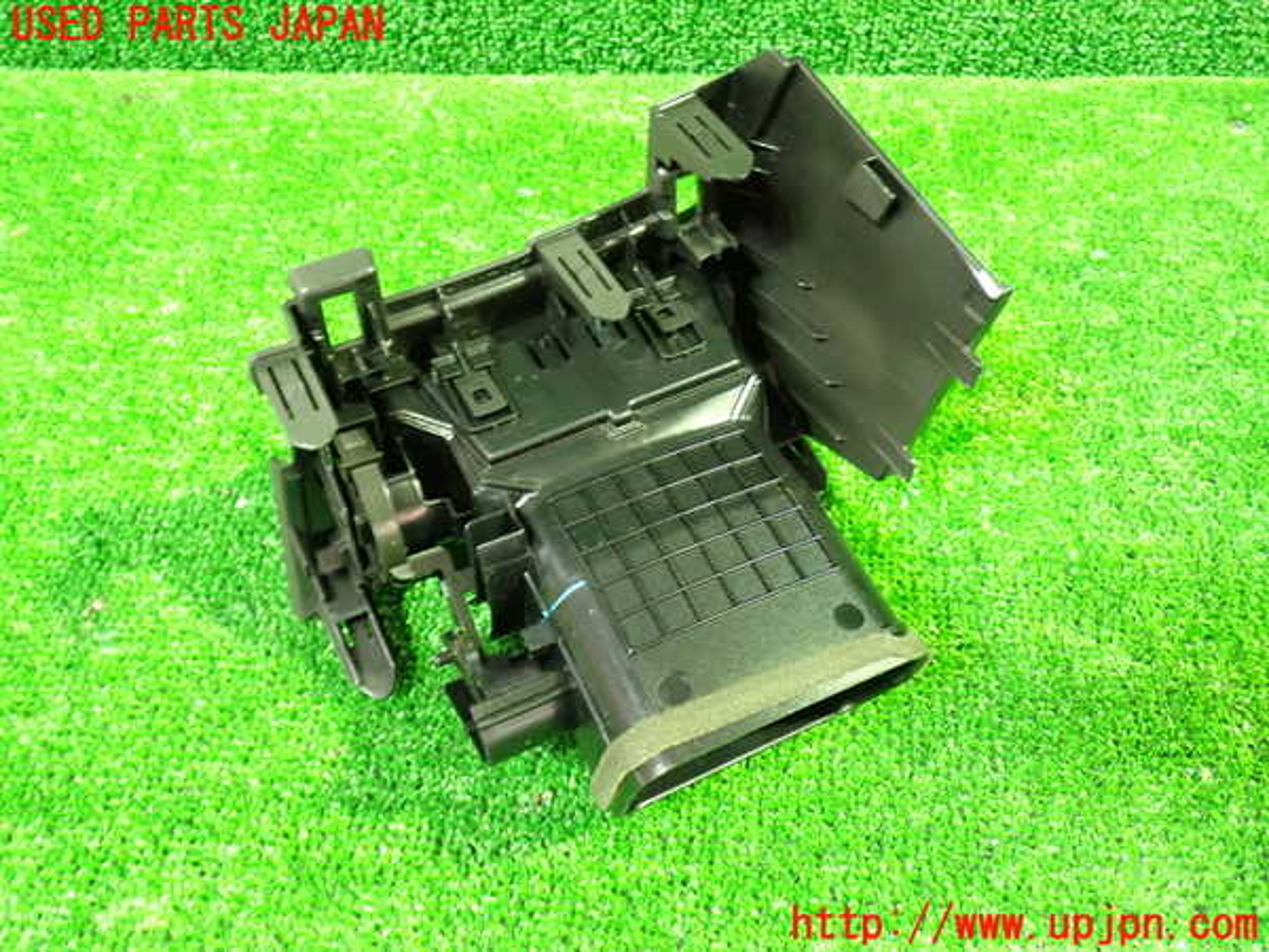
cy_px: 476
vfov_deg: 46.8
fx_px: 1100
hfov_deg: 60.0
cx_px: 634
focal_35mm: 30
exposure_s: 1/10
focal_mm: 5.4
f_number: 2.3
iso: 800
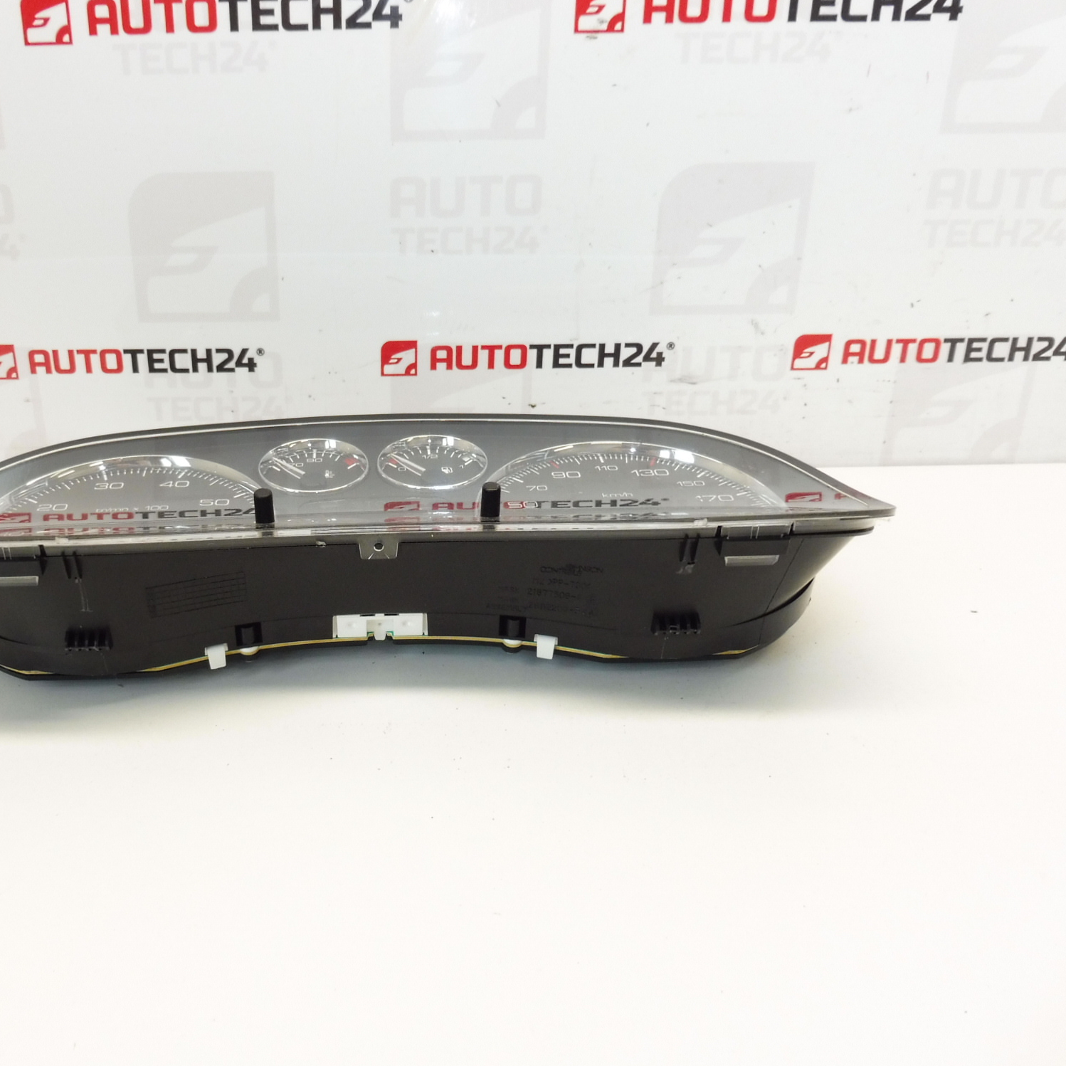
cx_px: 354
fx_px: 1010
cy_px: 526
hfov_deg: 54.5
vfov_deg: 55.6
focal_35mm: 29
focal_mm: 4.3
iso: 200
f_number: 3.5
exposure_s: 1/80
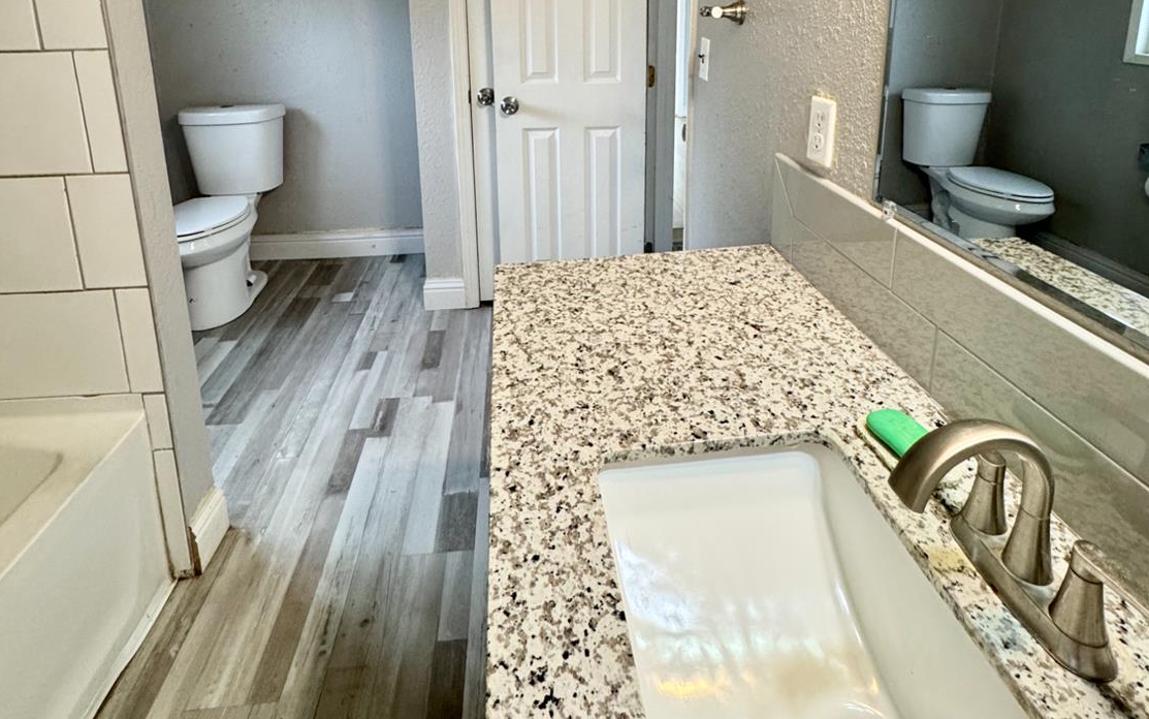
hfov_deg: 85.1
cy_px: 121
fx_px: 626
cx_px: 569
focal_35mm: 20
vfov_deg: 54.6
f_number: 2.2
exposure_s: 1/120
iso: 250
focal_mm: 2.22
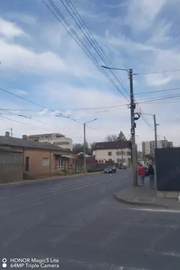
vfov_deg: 60.3
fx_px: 233
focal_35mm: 31
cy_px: 135
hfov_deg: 42.3
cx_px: 97
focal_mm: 4.75
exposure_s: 1/640
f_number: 1.8
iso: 100
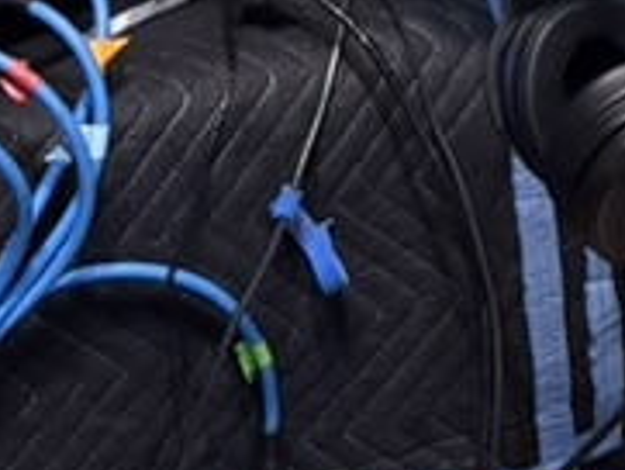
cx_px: 1205
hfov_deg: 12.1
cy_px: -584
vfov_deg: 9.2
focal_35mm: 147
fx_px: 2656
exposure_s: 1/40
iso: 640
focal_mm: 5.96
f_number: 1.6
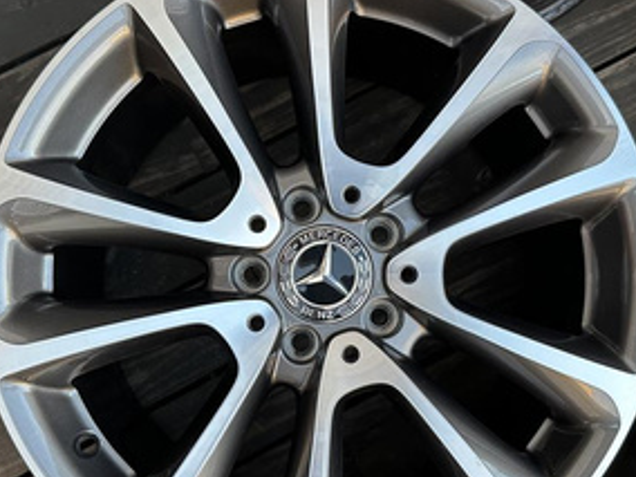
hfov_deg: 49.0
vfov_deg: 37.6
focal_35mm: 38
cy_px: 273
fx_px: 698
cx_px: 329
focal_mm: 6.86
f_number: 1.78
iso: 160
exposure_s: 1/121
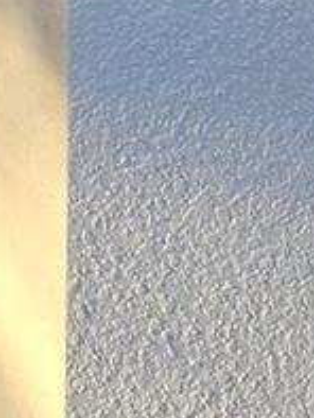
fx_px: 954
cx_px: -566
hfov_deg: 12.0
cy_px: -482
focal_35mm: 79
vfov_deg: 16.5
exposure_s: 1/120
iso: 64
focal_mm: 2.2
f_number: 2.2
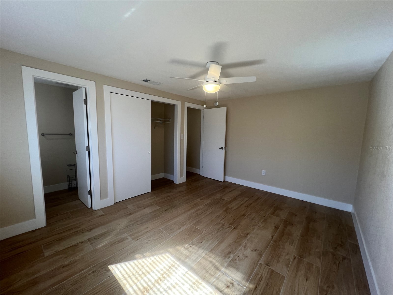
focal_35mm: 13
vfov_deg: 89.9
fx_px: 148
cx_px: 196
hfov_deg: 106.2
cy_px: 148
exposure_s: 1/120
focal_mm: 1.57
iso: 50
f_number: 1.8
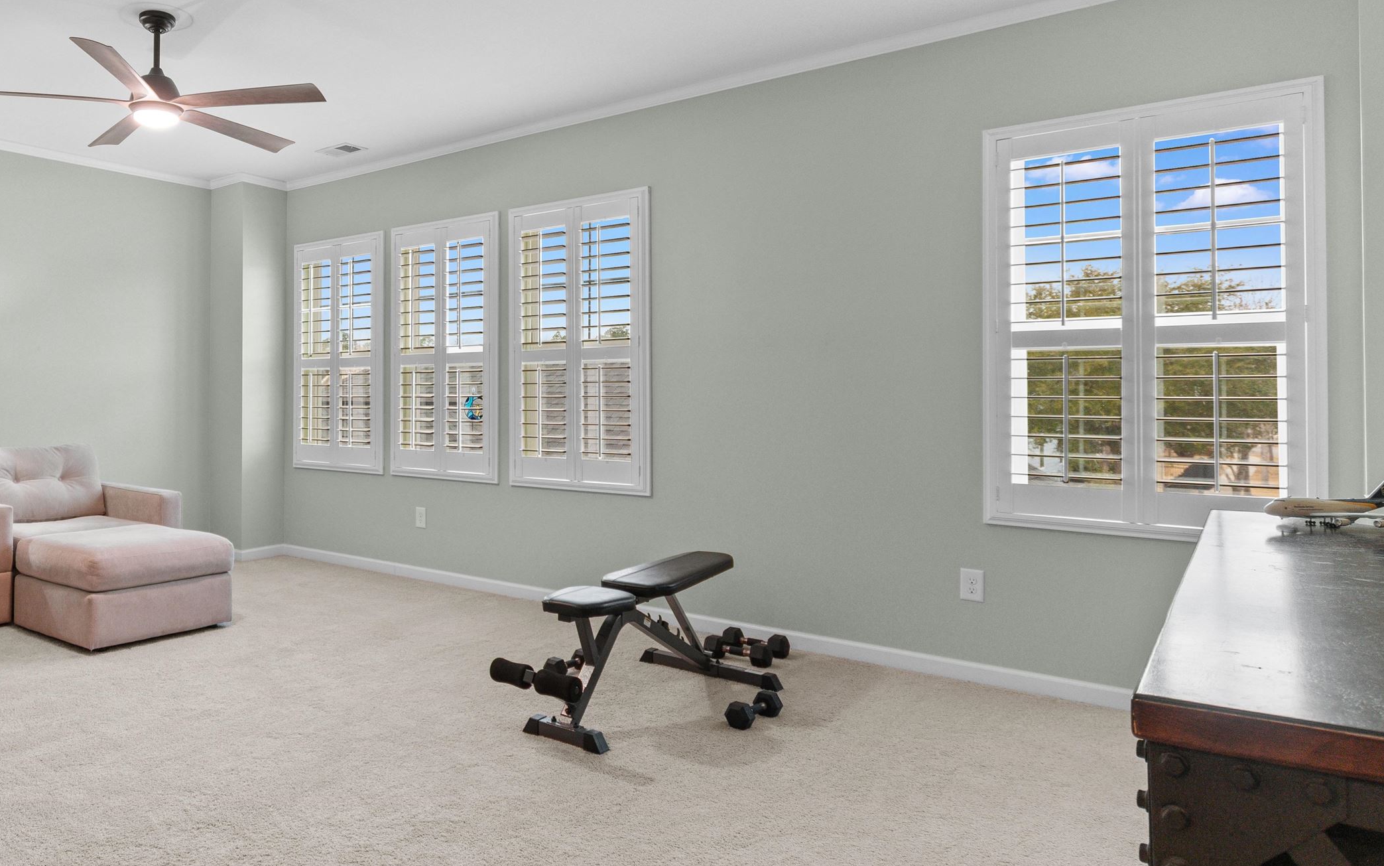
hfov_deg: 71.3
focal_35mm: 24
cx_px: 402
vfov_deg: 51.0
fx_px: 905
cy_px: 381
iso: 100
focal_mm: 11
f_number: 4.8
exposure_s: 1/6
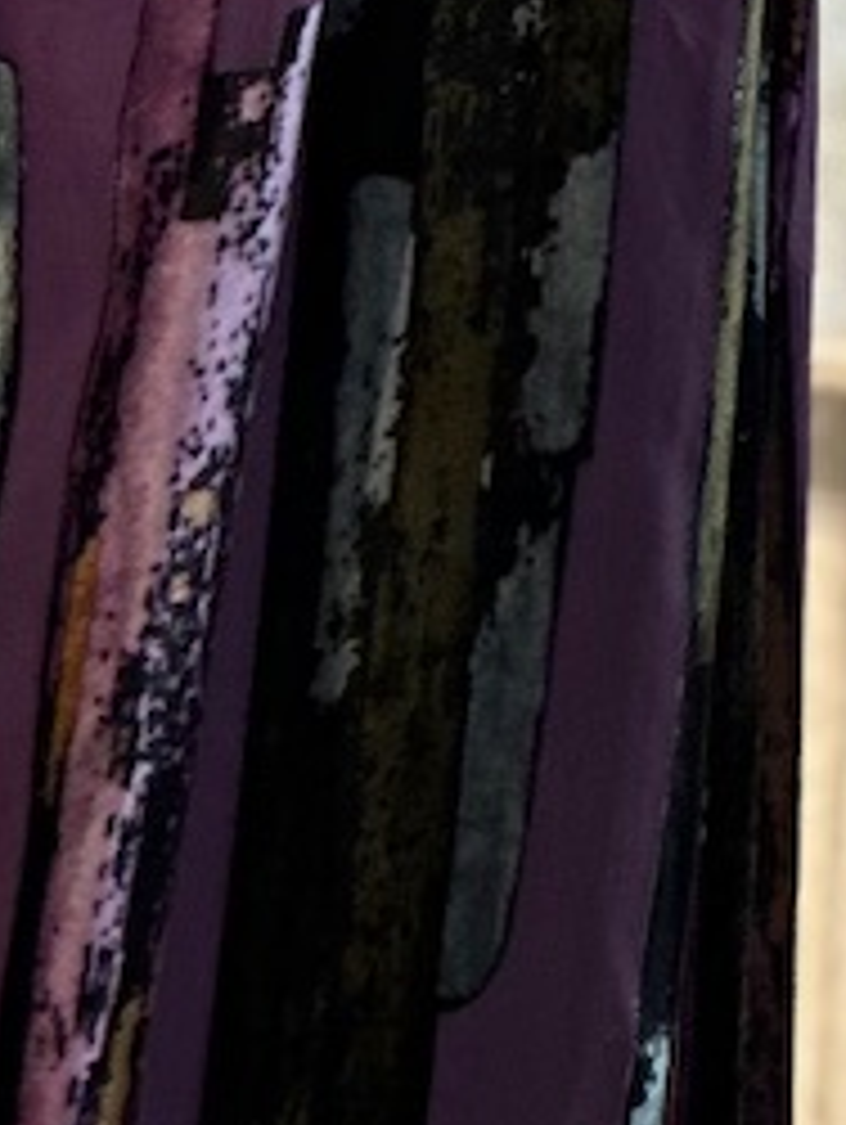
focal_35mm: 394
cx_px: -90
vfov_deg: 4.9
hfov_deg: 3.8
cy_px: -1724
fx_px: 12817
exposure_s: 1/100
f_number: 2.8
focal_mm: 9
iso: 100
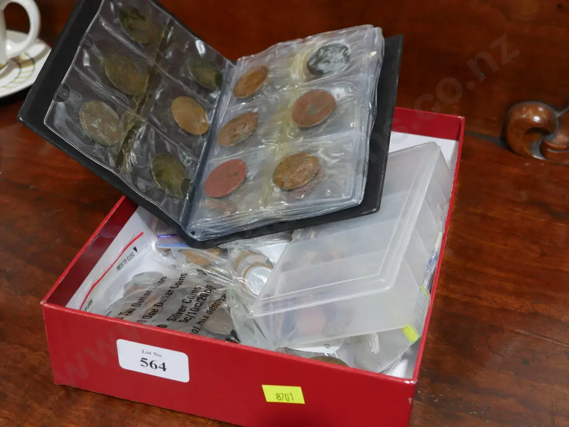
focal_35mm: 50
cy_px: 214
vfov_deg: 29.1
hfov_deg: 38.2
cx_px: 284
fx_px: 822
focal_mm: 25
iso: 800
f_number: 5.3
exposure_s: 1/60
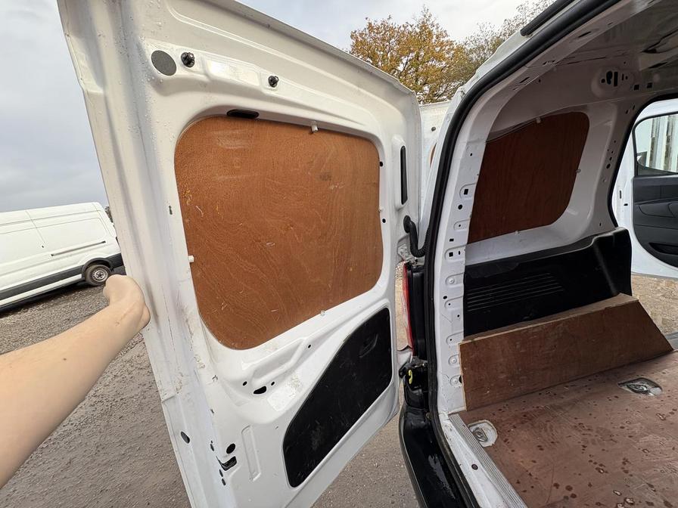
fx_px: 274
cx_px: 339
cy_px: 254
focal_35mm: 14
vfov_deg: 85.7
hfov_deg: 102.1
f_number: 2.2
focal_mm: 2.22
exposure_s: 1/245
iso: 40
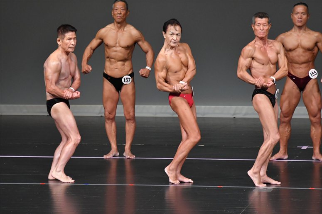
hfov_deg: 6.0
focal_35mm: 345
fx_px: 3084
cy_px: 107
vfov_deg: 4.0
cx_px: 161
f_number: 5.6
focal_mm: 230
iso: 4000
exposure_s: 1/400
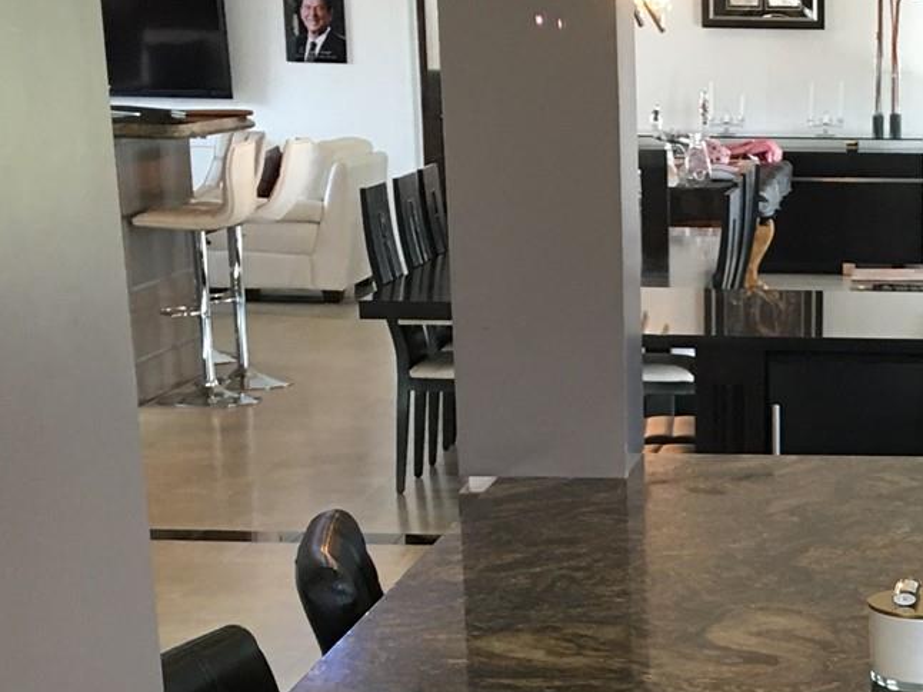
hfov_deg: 20.6
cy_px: 751
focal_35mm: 92
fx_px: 2452
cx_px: 926
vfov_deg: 15.6
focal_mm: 4.15
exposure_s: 1/15
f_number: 2.2
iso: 50
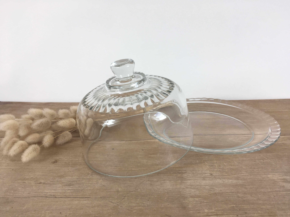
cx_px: 145
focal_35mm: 29
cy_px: 108
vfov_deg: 48.2
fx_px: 243
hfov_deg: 61.7
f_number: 2.2
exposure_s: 1/100
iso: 32
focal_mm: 4.15
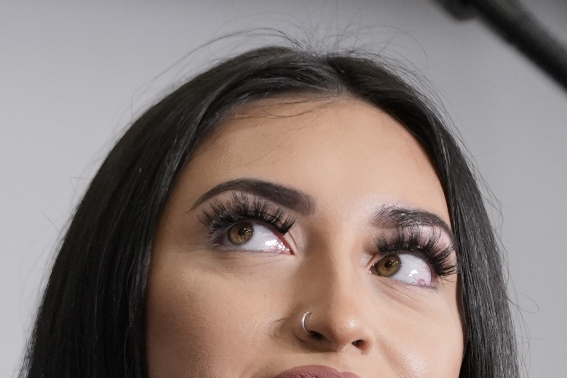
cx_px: 238
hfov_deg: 2.5
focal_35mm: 824
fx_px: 12979
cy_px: 332
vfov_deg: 1.7
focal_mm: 165
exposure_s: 1/640
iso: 1000
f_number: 2.8
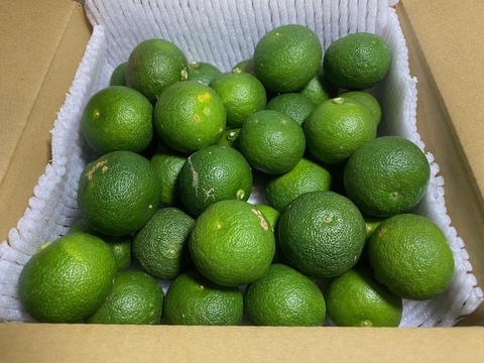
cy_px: 182
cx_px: 242
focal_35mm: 26
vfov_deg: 53.1
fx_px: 364
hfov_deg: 67.3
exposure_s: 1/60
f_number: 1.8
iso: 100
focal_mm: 4.25
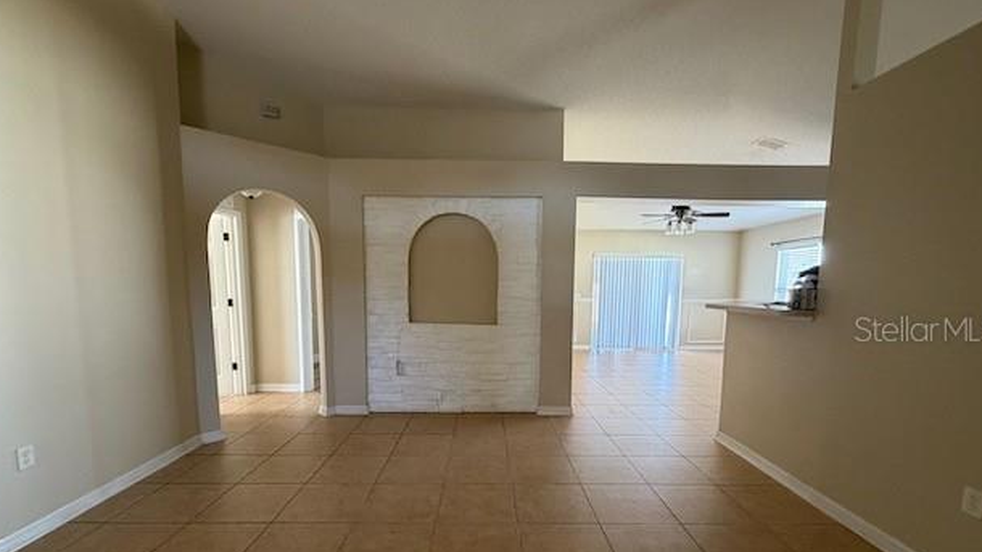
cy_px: 328
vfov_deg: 66.5
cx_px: 491
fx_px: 417
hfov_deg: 99.4
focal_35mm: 16
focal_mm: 2.22
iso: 400
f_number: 2.2
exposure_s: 1/60
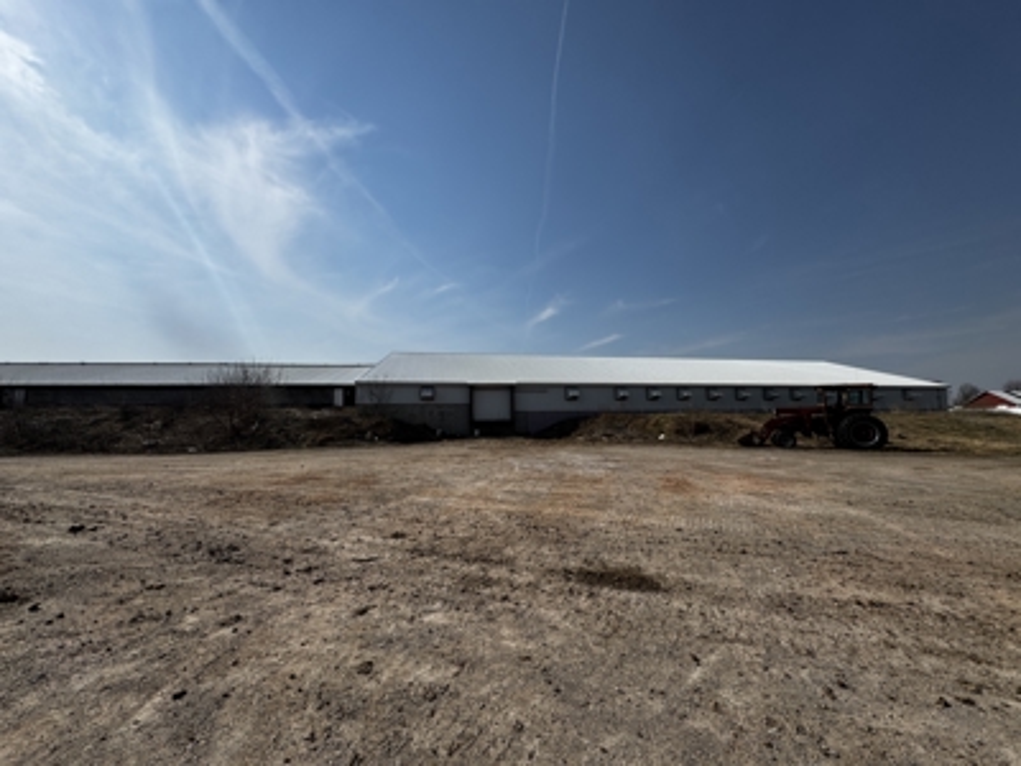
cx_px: 510
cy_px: 383
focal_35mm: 14
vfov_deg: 85.7
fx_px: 413
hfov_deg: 102.1
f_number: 2.2
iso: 32
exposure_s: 1/3906
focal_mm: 2.22
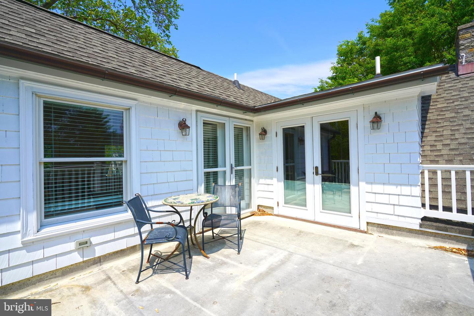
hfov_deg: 96.7
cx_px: 237
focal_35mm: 16
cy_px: 158
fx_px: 211
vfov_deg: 73.7
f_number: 10
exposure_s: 1/200
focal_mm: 16
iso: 100
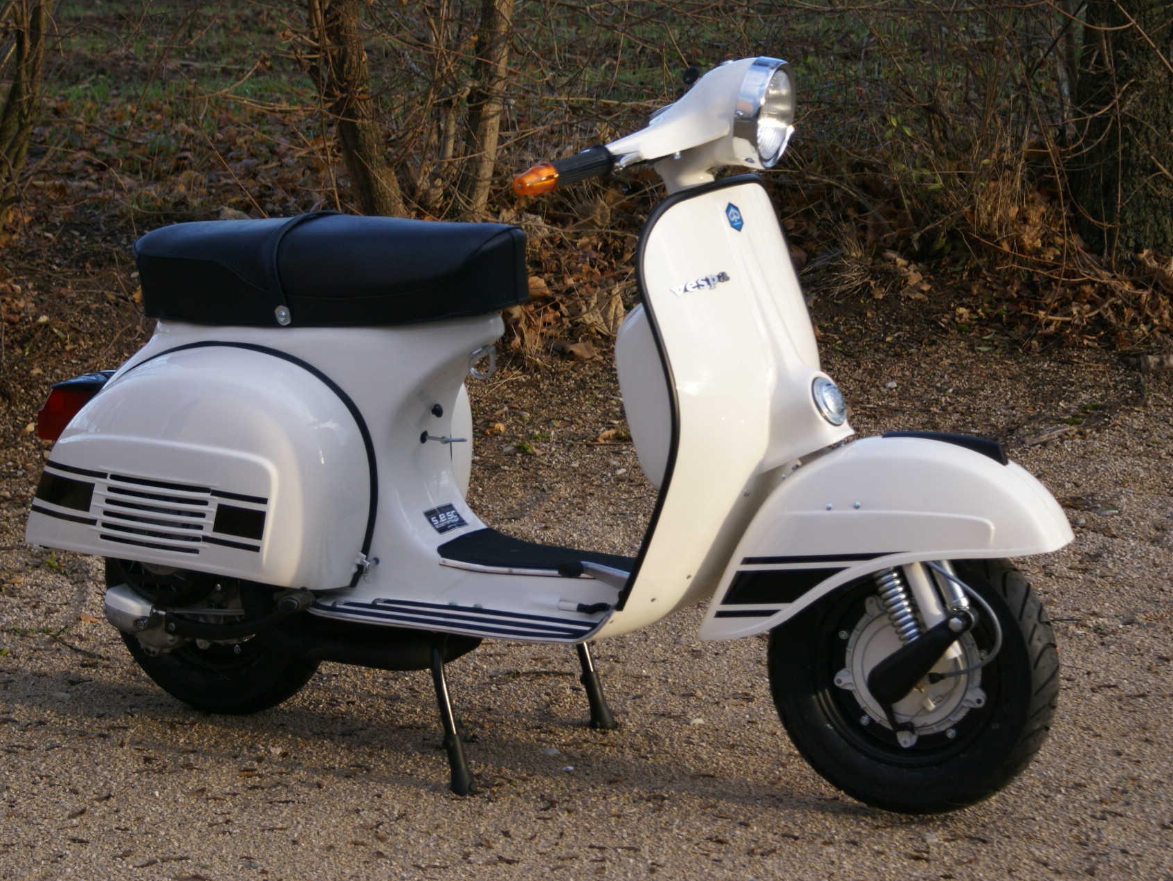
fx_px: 3322
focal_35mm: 98
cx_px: 521
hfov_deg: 20.0
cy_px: 443
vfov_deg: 15.1
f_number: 5.6
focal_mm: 60
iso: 100
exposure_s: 1/100
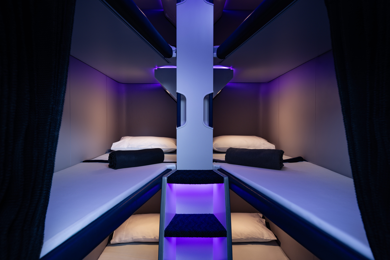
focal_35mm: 20
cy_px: 130
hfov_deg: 82.6
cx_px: 195
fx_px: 222
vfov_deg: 60.7
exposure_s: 1/5
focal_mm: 20.5
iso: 400
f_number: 8
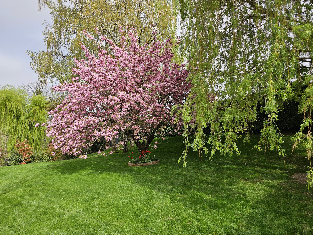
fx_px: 208
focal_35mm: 23
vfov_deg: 58.9
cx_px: 156
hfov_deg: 73.9
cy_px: 118
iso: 10
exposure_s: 1/449
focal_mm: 6.3
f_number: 1.7
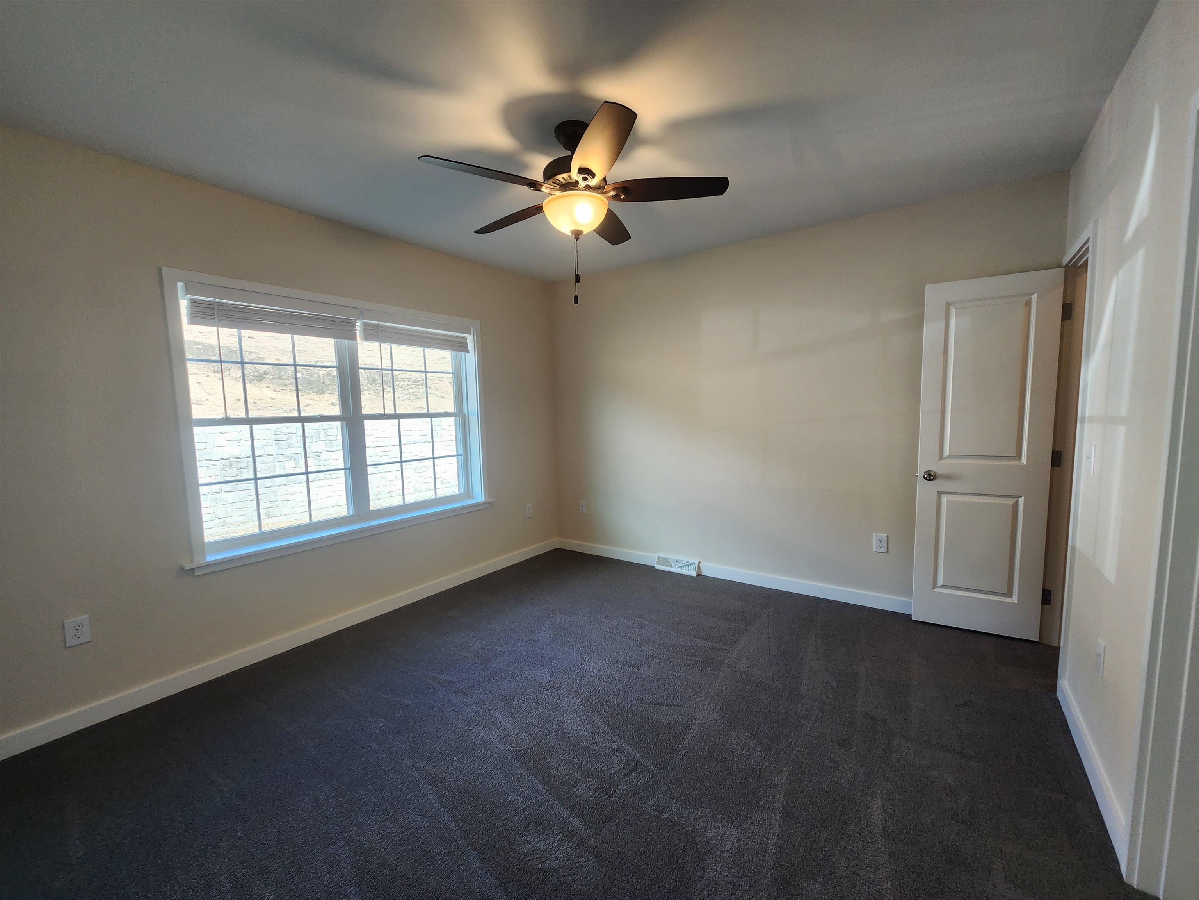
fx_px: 450
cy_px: 450
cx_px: 600
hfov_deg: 106.2
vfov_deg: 89.9
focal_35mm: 13
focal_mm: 2.2
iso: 125
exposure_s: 1/60
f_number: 2.2
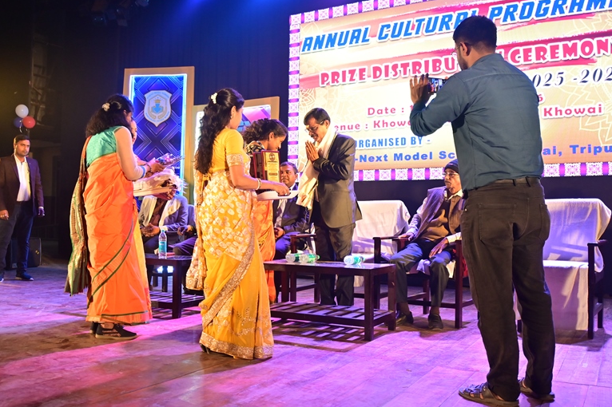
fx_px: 812
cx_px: 306
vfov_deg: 28.2
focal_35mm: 48
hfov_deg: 41.3
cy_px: 198
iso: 800
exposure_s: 1/125
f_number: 4.8
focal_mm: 30.5
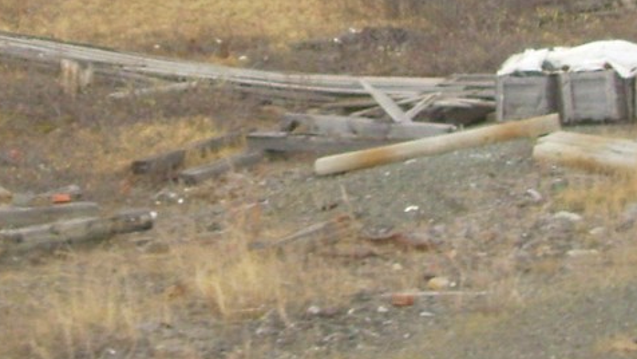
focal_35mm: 118
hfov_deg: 18.1
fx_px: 1994
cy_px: -2
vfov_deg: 10.2
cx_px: 400
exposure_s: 1/320
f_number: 2.9
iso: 100
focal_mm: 5.7
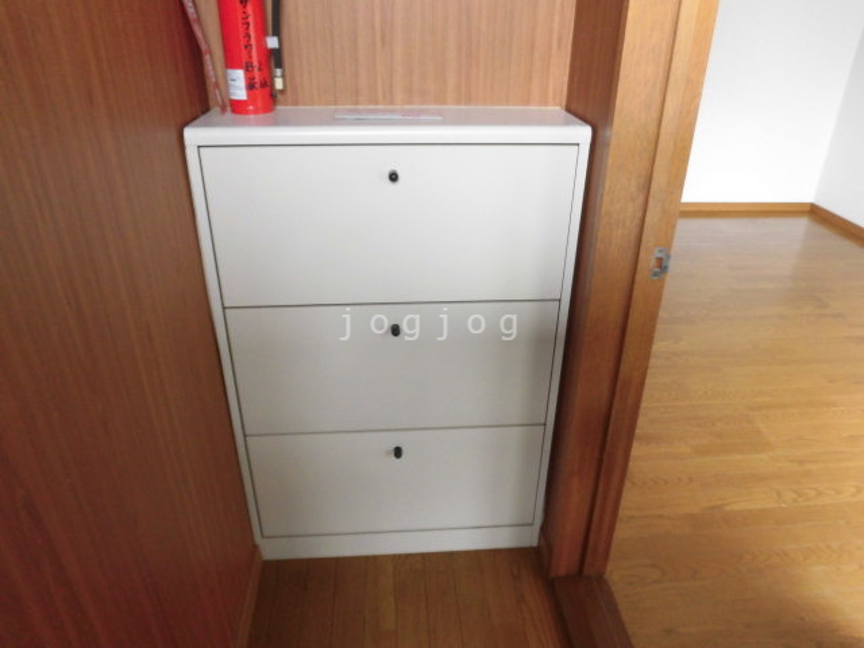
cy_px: 324
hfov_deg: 71.6
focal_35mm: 24
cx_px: 432
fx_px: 599
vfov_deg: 56.8
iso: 160
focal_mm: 4.3
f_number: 3.1
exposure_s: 1/60
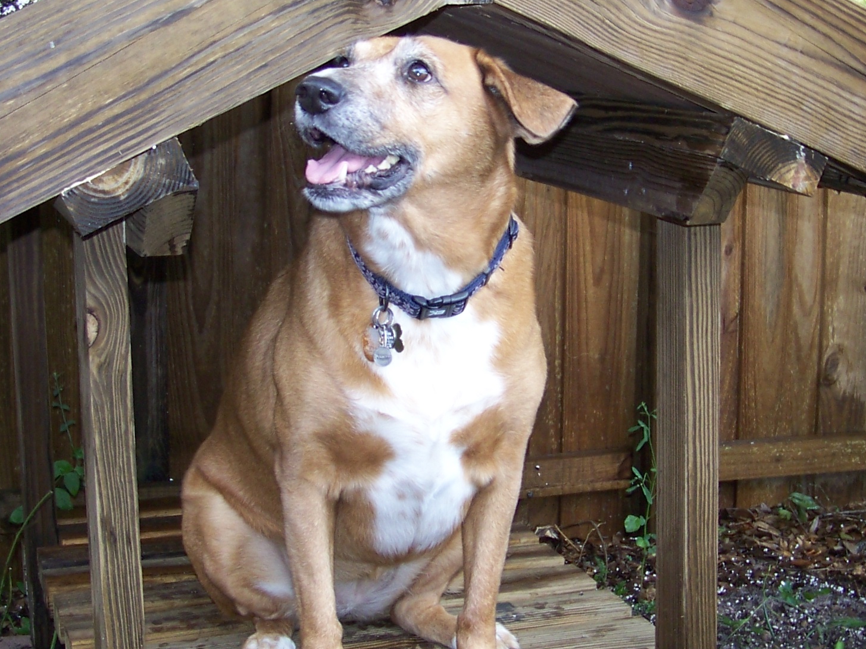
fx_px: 1901
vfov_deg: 19.4
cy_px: 275
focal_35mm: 76
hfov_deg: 25.7
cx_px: 433
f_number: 2.8
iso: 64
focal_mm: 5.85
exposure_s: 1/30
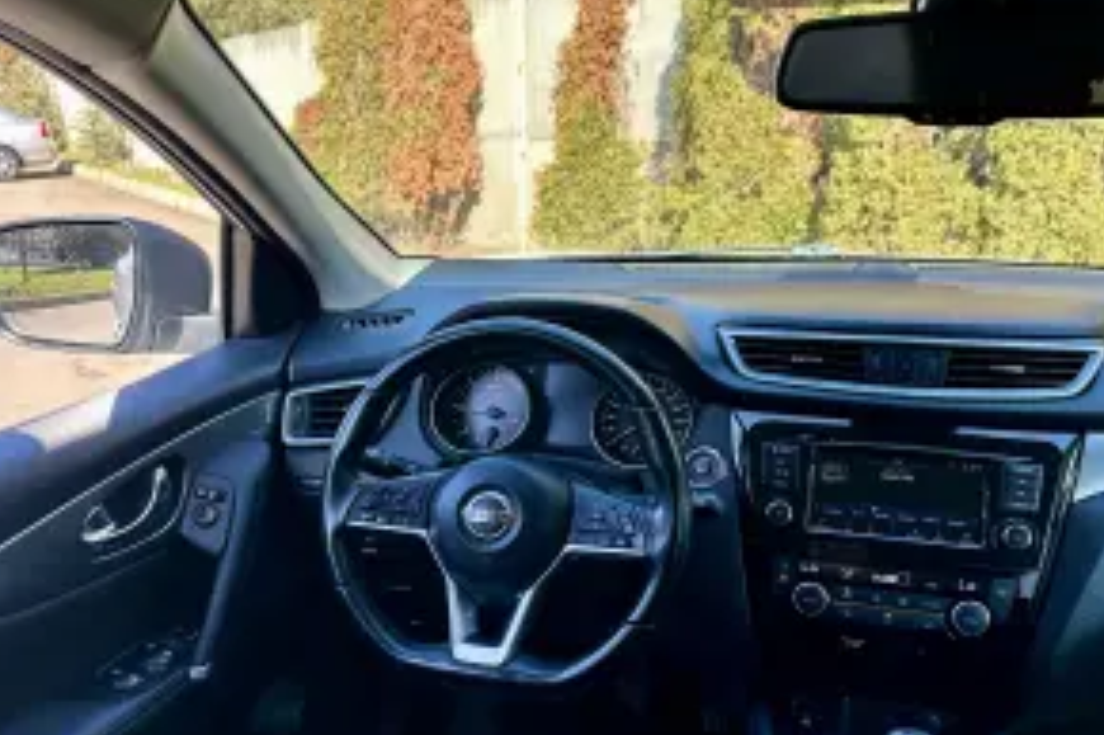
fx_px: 950
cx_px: 503
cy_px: 453
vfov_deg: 42.0
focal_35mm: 31
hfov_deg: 60.2
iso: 80
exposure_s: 1/442
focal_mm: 6.86
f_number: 1.78
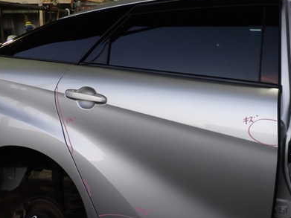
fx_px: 387
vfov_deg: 31.3
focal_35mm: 46
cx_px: 216
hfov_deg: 40.2
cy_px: 138
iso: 200
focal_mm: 5.4
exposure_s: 1/60
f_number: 2.3
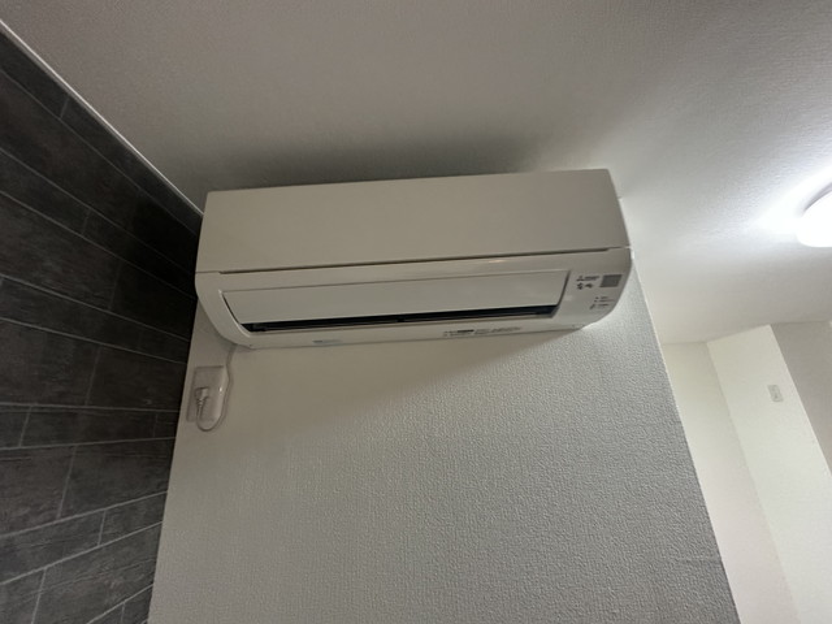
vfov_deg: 85.7
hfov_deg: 102.1
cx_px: 416
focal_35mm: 14
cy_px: 312
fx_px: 336
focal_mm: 2.22
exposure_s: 1/60
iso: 500
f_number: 2.2
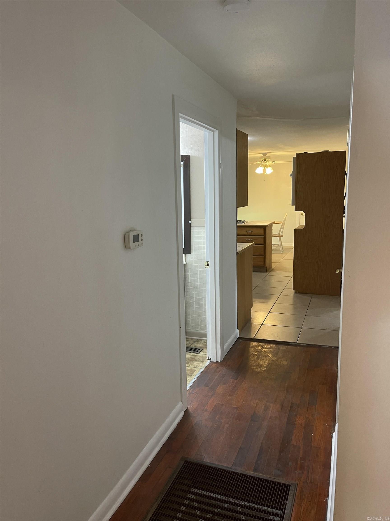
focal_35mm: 26
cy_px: 260
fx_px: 391
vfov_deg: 67.3
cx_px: 195
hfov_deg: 53.1
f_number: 1.6
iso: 250
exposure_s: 1/60
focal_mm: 5.1
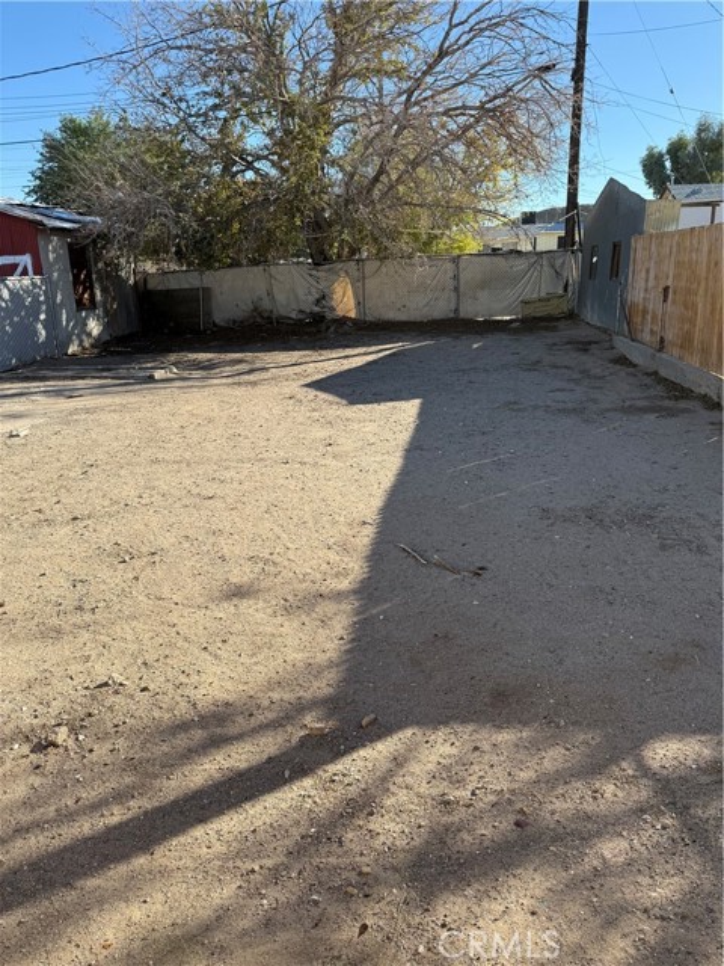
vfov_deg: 71.6
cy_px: 483
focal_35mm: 24
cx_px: 362
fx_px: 669
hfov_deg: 56.8
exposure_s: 1/2370
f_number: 1.78
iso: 80
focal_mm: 6.76
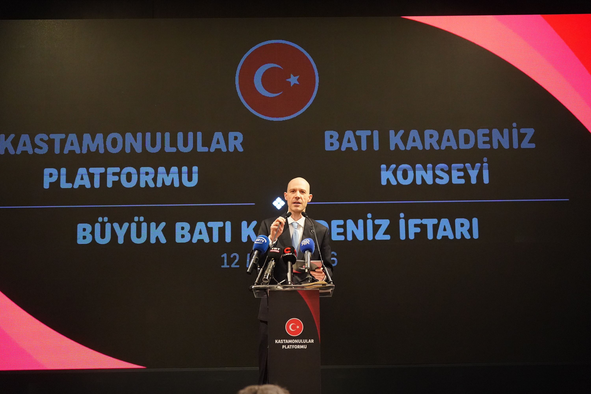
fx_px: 757
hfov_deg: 42.7
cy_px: 197
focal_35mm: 46
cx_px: 296
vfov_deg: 29.2
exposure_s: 1/200
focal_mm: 46.1
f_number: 2.8
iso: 8000
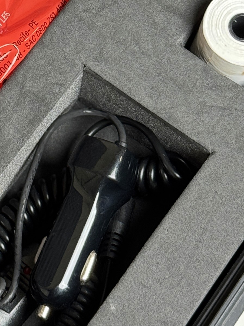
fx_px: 1513
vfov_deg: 12.1
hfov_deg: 9.2
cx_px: 7
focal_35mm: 161
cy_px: -40
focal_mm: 6.76
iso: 100
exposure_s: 1/60
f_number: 1.78
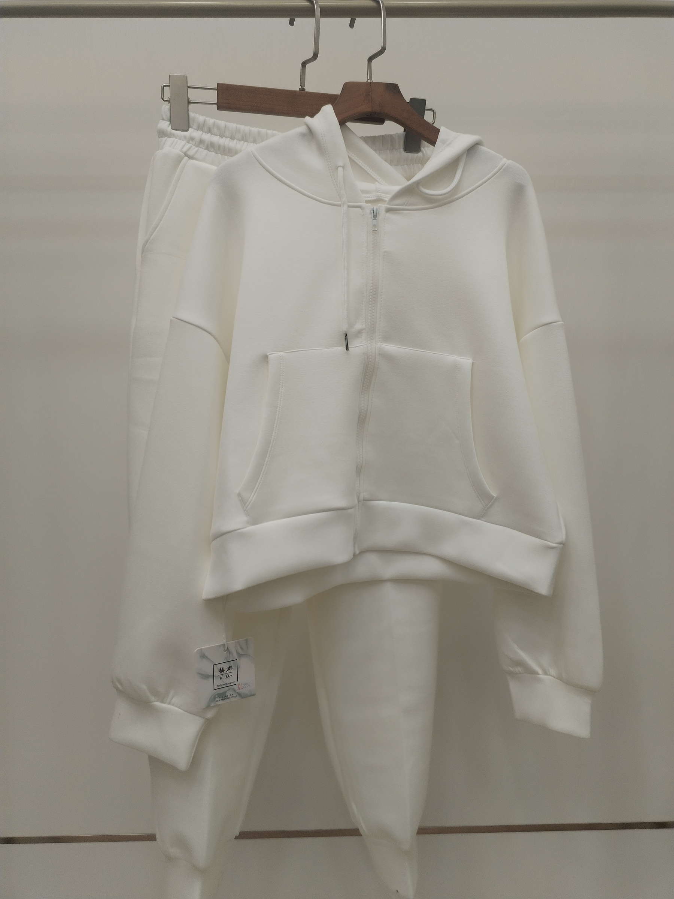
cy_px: 450
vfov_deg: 61.7
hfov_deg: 48.2
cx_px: 337
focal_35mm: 29
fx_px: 753
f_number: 1.8
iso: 105
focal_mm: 4.75
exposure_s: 1/100
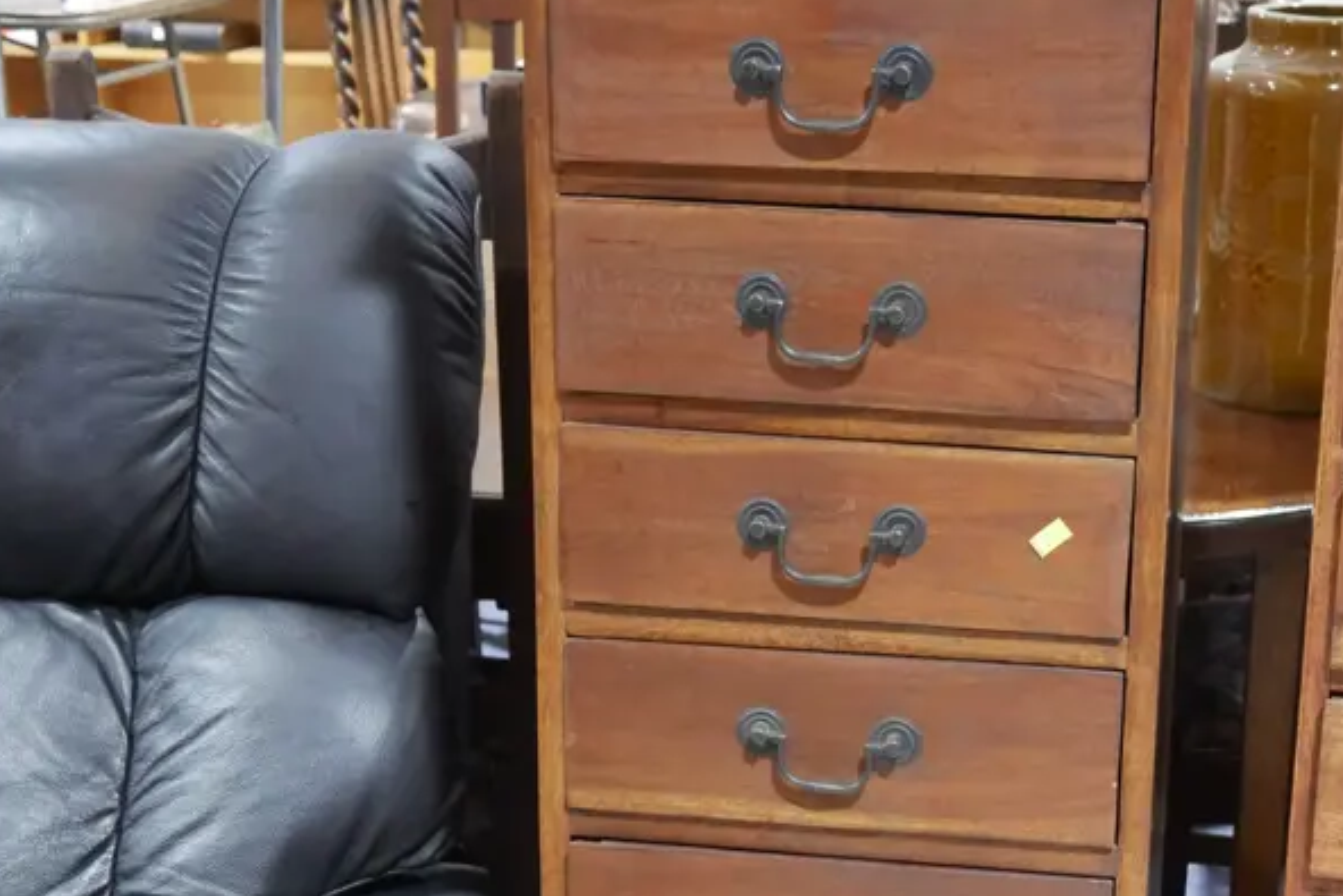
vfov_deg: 18.6
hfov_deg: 27.9
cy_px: 808
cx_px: 861
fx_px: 2686
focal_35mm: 72
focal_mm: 20
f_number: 4.5
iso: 2500
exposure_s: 1/60
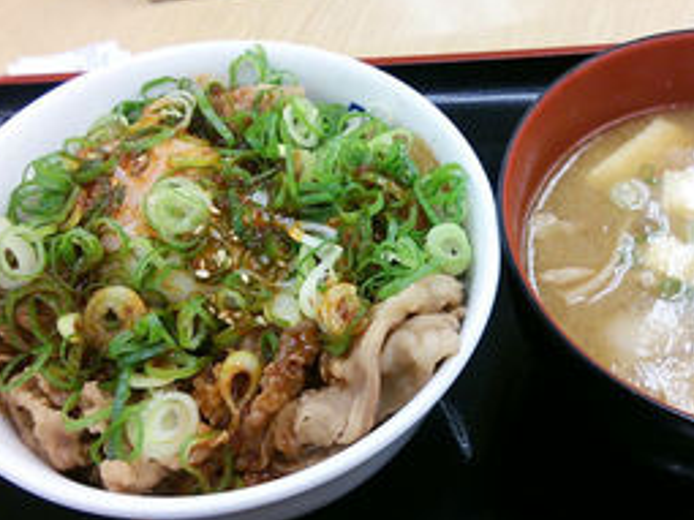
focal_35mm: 47
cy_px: 221
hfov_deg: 40.0
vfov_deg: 30.8
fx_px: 942
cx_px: 457
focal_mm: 4.06
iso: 40
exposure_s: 1/59
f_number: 1.94
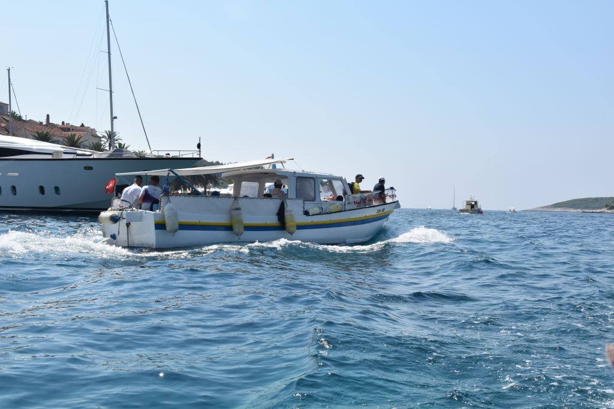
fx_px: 716
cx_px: 307
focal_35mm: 42
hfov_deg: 46.4
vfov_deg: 31.9
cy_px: 204
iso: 200
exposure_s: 1/400
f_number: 10
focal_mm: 28
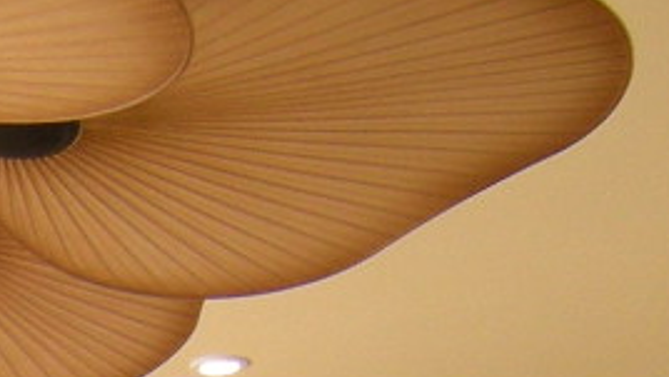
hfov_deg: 11.0
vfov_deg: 5.9
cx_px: -572
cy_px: 1373
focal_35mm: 182
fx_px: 3230
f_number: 2.8
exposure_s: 1/59.8
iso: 94
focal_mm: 4.7
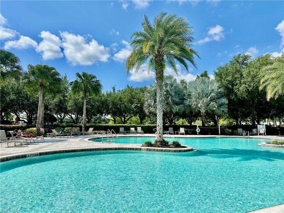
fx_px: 197
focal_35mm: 24
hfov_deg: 71.6
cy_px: 106
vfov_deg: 56.8
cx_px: 142
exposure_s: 1/6623
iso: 80
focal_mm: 6.86
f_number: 1.78
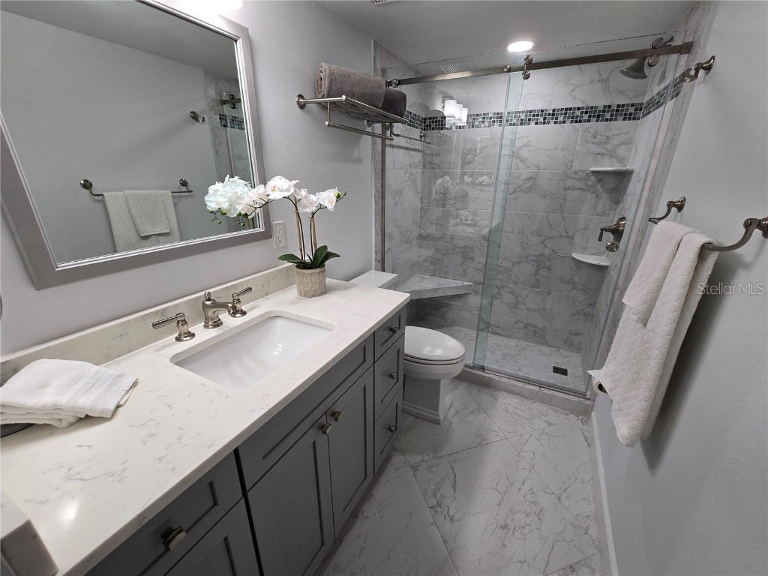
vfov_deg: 89.9
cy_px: 288
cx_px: 384
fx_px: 288
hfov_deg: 106.2
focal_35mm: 13
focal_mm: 2.2
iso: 50
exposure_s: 1/60
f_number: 2.2
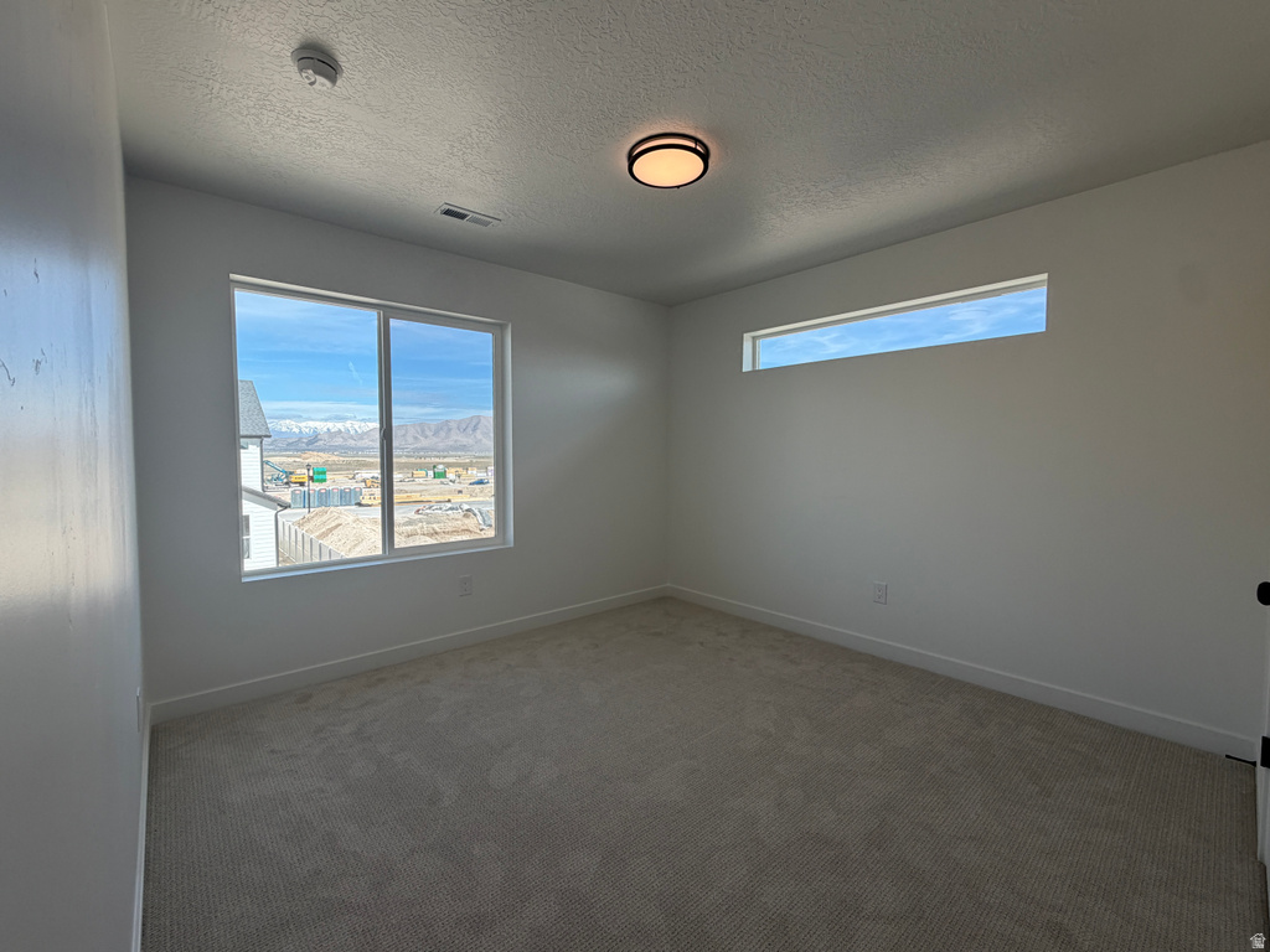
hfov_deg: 102.1
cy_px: 476
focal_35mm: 14
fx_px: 514
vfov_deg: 85.7
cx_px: 635
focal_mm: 2.22
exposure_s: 1/340
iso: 50
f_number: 2.2
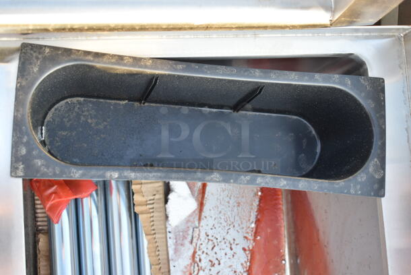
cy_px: 138
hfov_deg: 35.0
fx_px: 651
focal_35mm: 57
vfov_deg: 23.8
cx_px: 206
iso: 360
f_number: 4.8
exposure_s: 1/125
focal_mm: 38
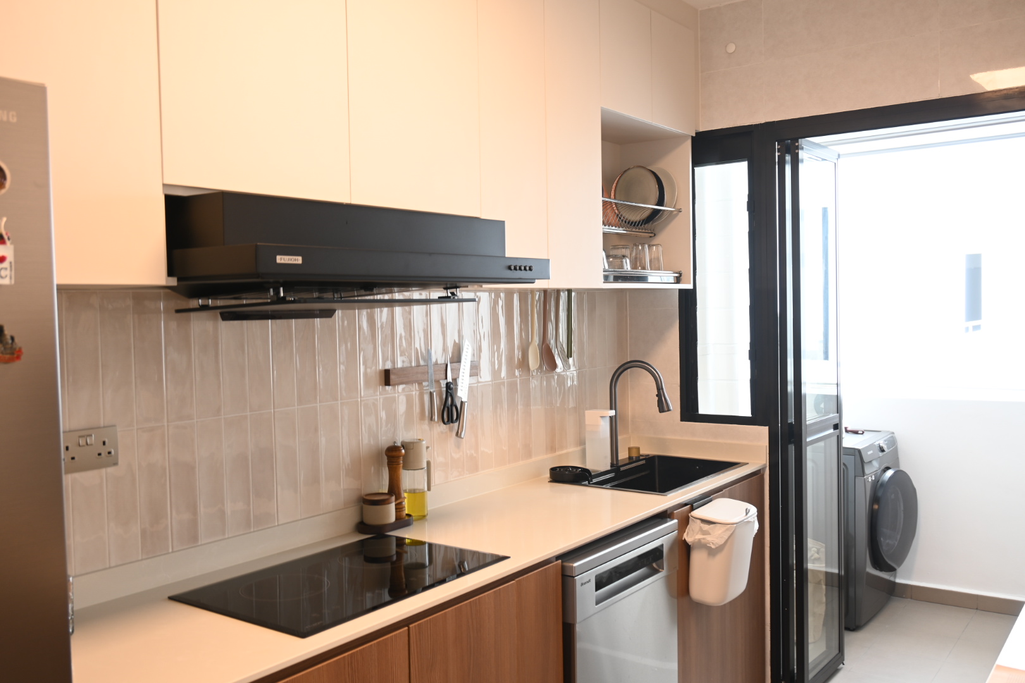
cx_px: 512
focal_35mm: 32
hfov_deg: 58.3
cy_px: 342
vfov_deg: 40.8
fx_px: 918
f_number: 5
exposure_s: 1/4
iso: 100
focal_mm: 21.5
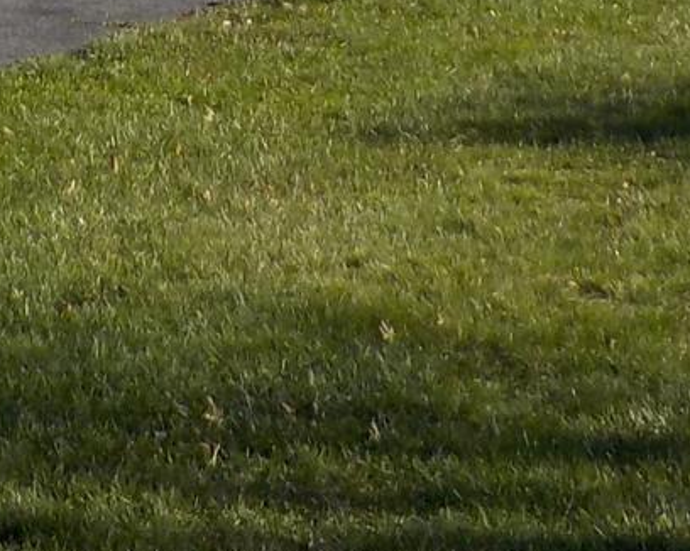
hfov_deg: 13.1
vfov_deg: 9.9
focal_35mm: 147
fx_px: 3001
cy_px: -492
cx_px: 162
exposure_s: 1/1250
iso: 125
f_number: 3.3
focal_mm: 4.1
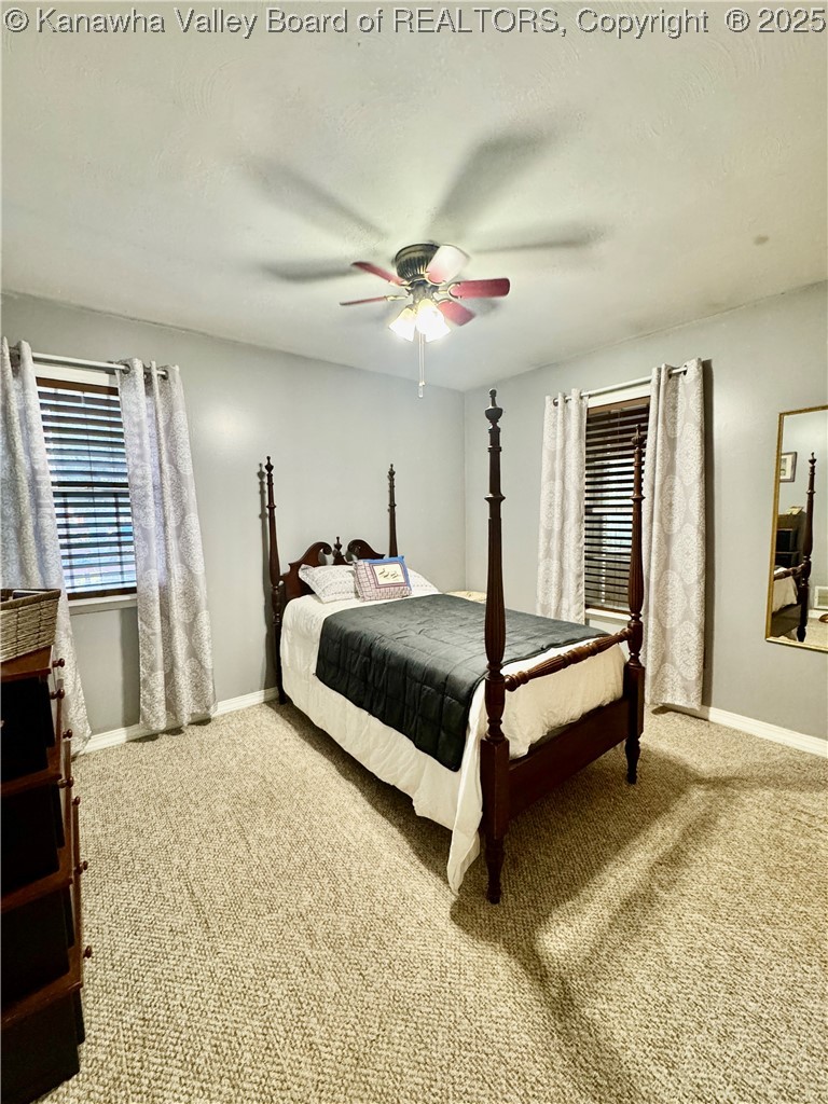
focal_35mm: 14
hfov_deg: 85.7
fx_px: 446
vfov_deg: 102.1
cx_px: 414
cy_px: 552
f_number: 2.2
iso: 320
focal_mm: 2.22
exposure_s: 1/60
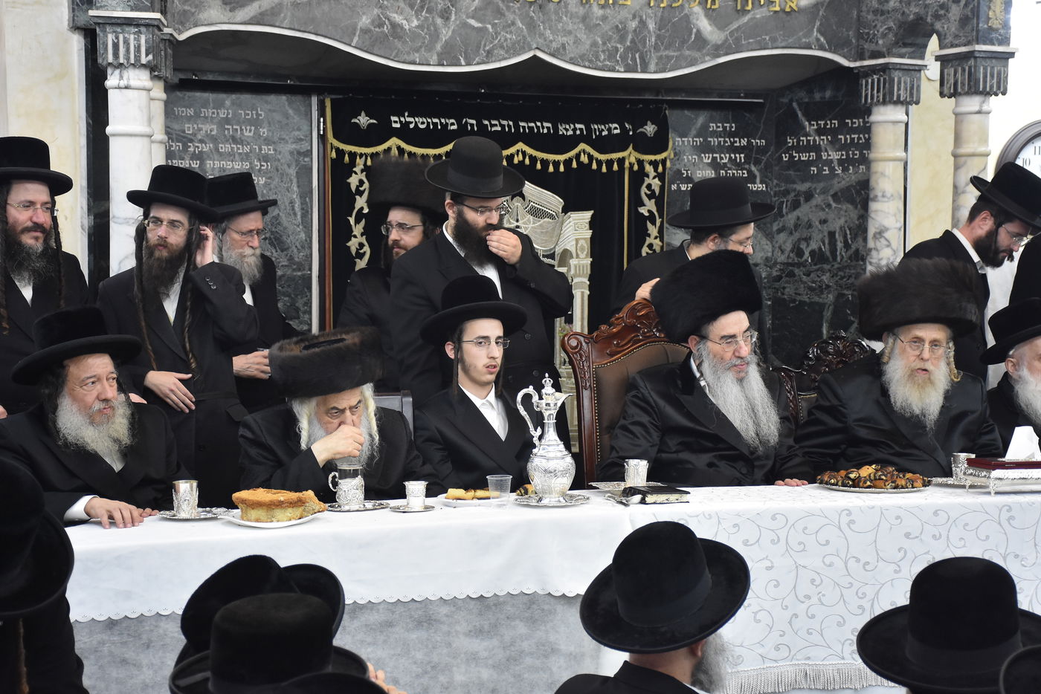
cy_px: 347
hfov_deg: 28.1
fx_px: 2082
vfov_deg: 18.9
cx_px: 520
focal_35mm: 72
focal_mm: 48
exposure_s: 1/100
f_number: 5.6
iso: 1600
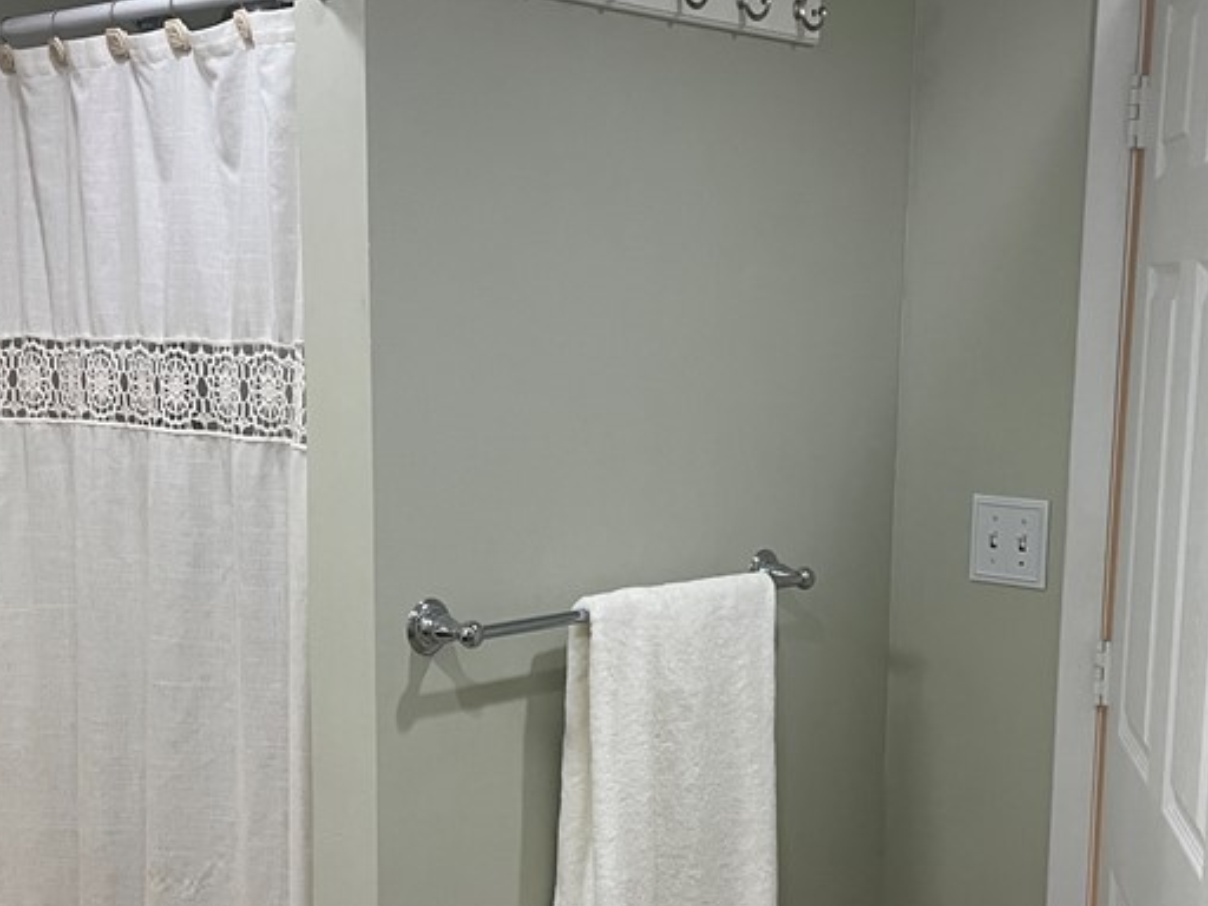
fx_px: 1815
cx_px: 644
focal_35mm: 52
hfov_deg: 36.8
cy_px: 602
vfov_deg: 27.9
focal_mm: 4.2
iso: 100
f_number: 1.6
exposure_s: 1/60
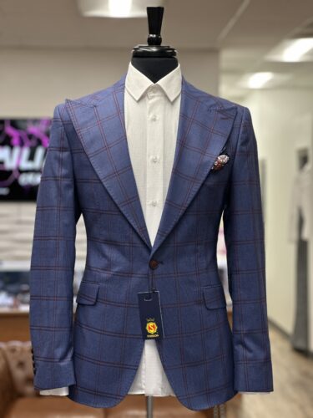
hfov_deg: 19.1
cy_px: 209
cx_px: 156
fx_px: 928
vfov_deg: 25.3
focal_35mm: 77
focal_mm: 9
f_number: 2.8
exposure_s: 1/120
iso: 160
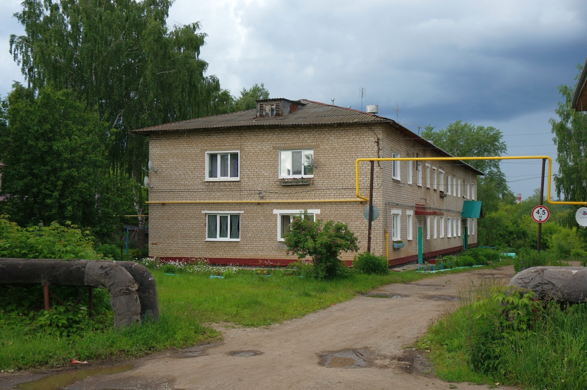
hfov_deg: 43.6
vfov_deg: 29.8
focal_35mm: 45
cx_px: 294
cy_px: 195
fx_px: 733
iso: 100
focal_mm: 30
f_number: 6.3
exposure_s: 1/60
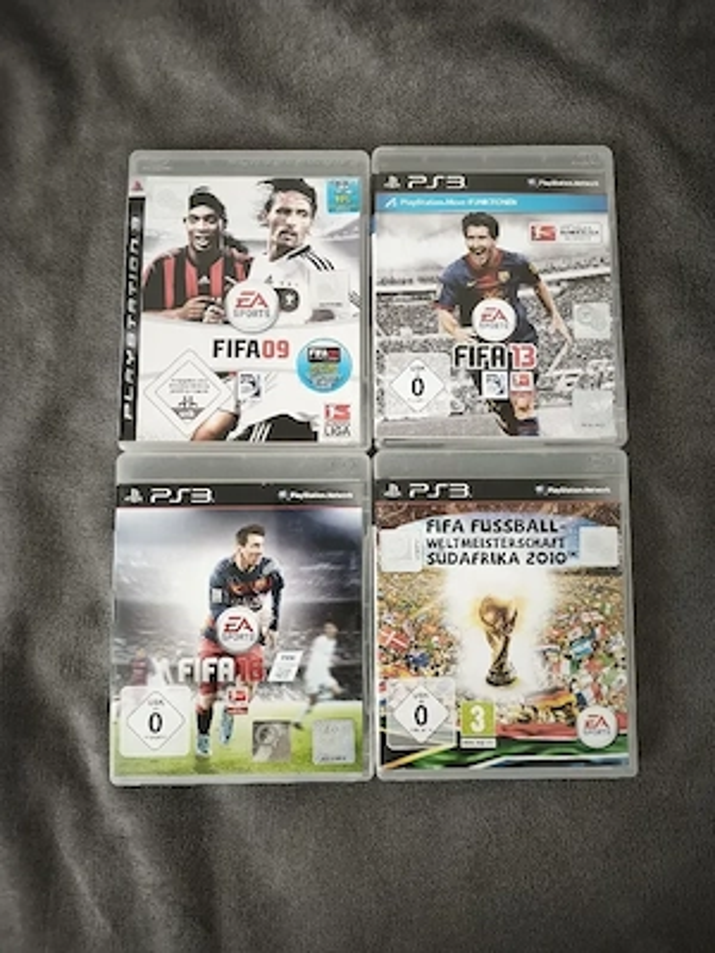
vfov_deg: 73.9
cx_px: 358
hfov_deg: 58.9
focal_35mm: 23
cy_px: 476
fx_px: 633
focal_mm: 6.45
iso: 640
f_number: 1.62
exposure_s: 1/50
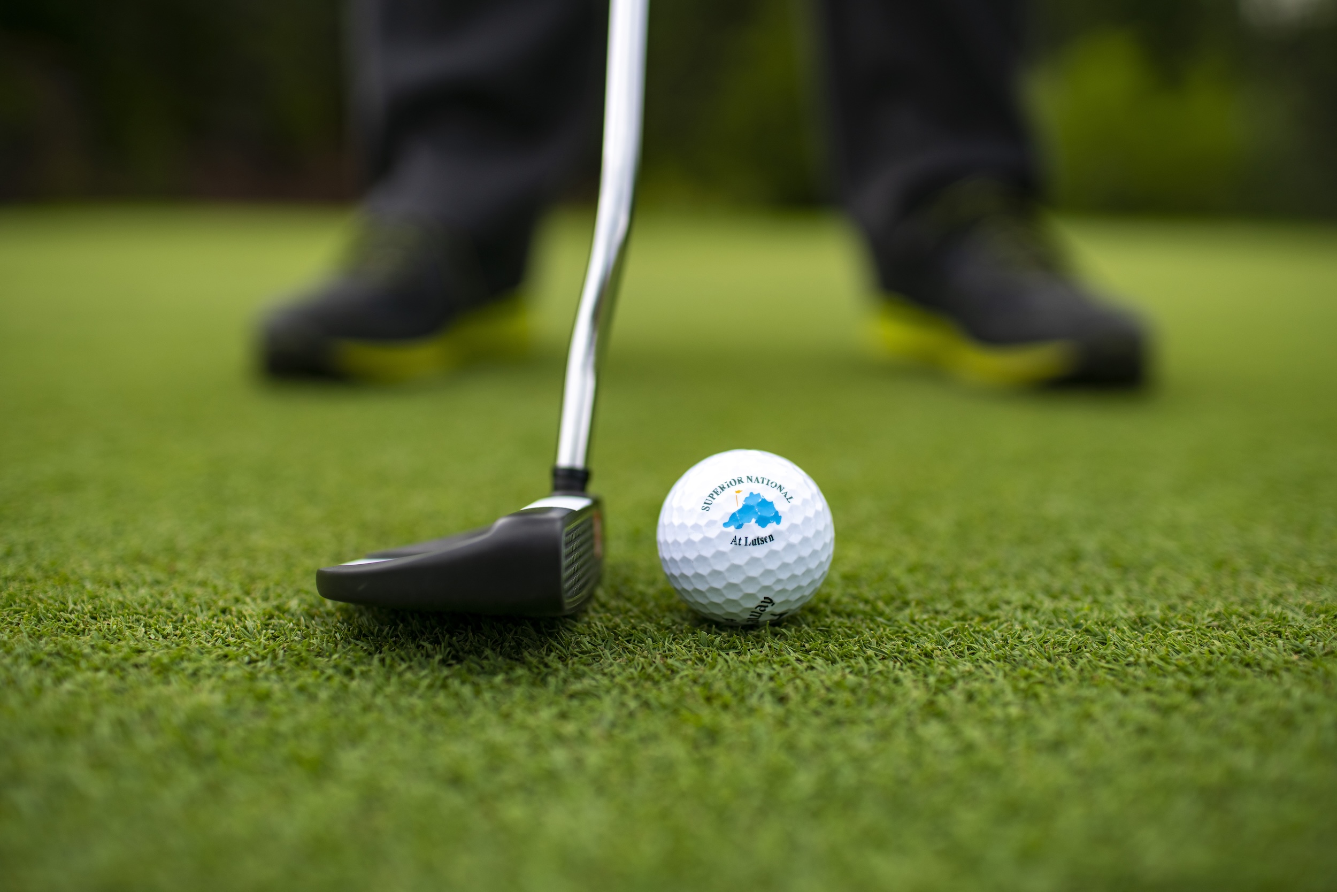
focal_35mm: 35
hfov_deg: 54.4
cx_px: 668
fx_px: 1300
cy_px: 446
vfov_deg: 37.9
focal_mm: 35
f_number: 2.2
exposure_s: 1/1600
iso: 800
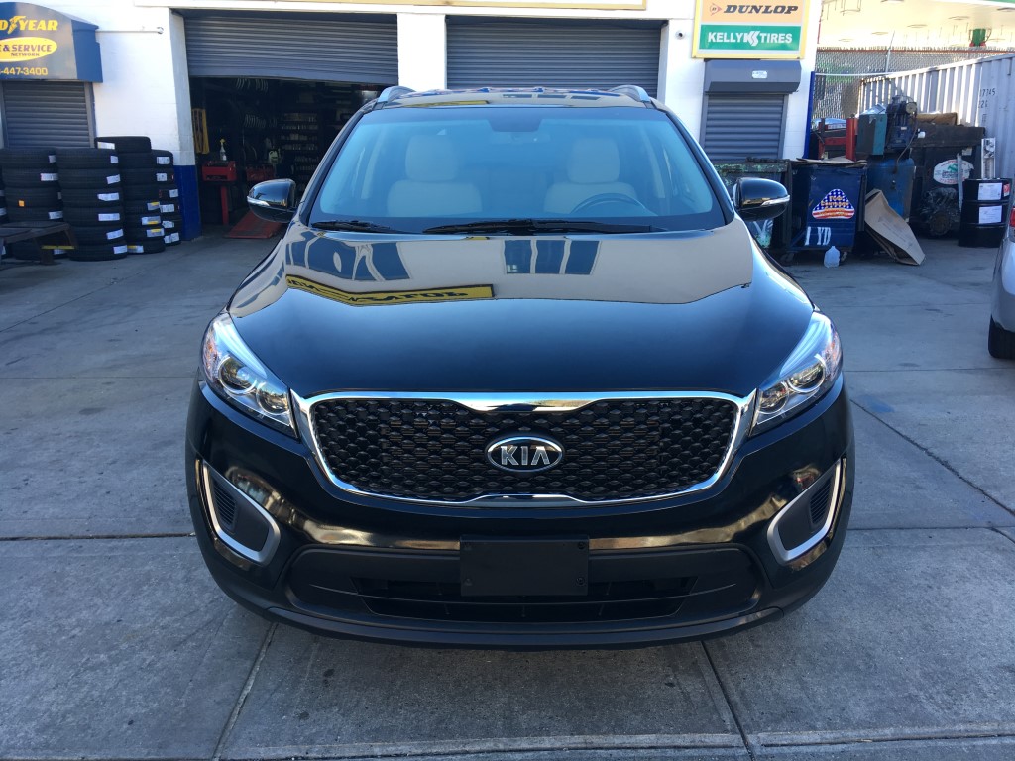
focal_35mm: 29
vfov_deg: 48.2
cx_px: 508
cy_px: 380
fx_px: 850
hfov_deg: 61.7
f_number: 2.2
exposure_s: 1/120
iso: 25
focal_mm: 4.15
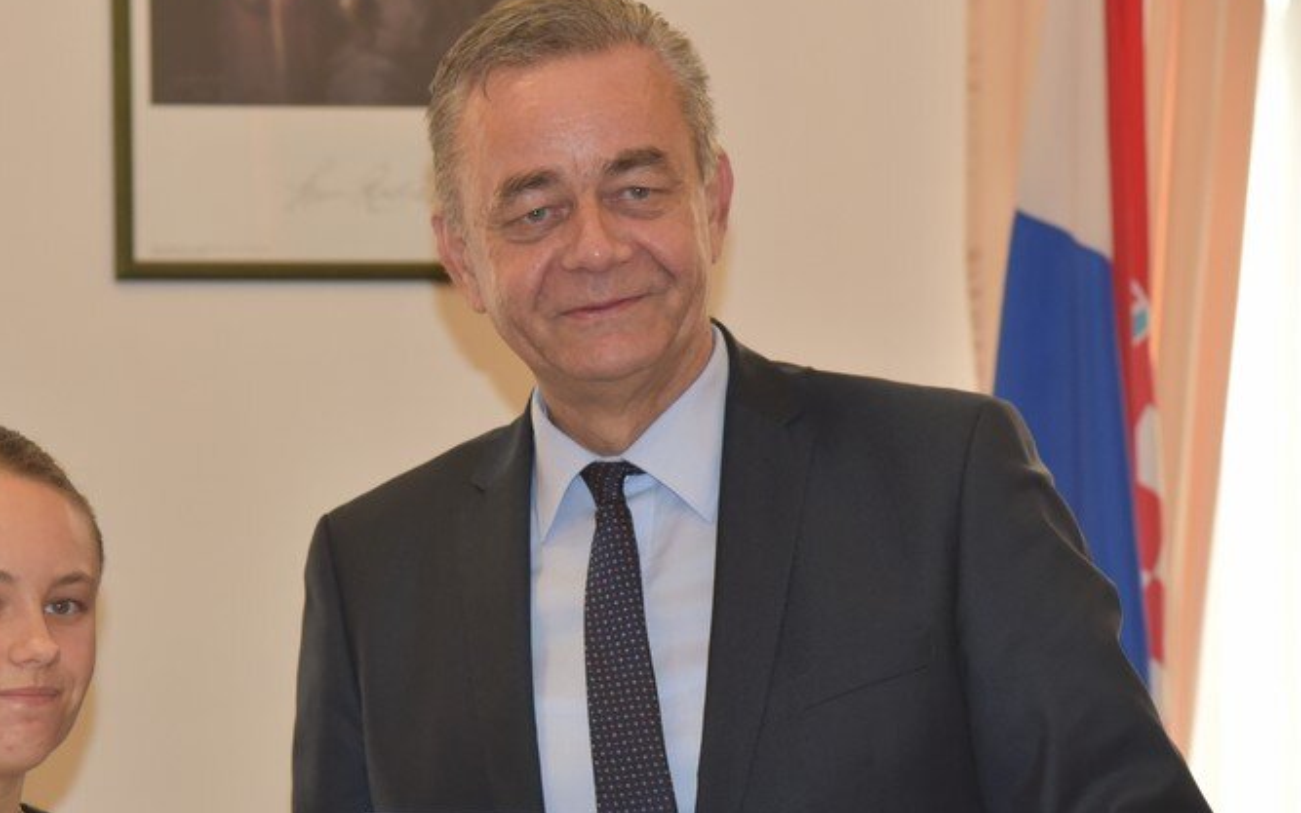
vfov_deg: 9.1
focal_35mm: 144
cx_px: 369
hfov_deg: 14.5
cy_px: 609
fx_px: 5106
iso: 2000
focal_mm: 92
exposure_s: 1/100
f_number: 6.3
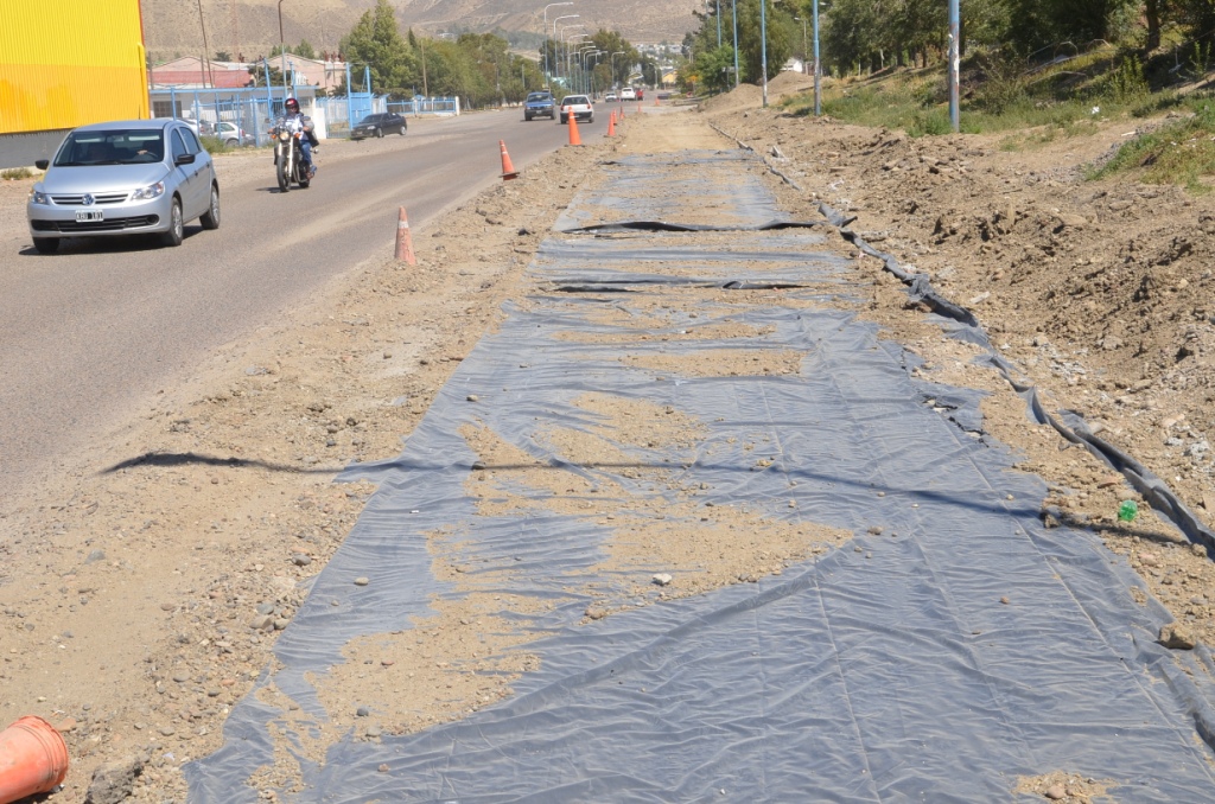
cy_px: 402
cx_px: 608
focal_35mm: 57
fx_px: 1920
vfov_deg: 23.7
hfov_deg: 35.1
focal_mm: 38
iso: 200
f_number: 16
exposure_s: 1/250
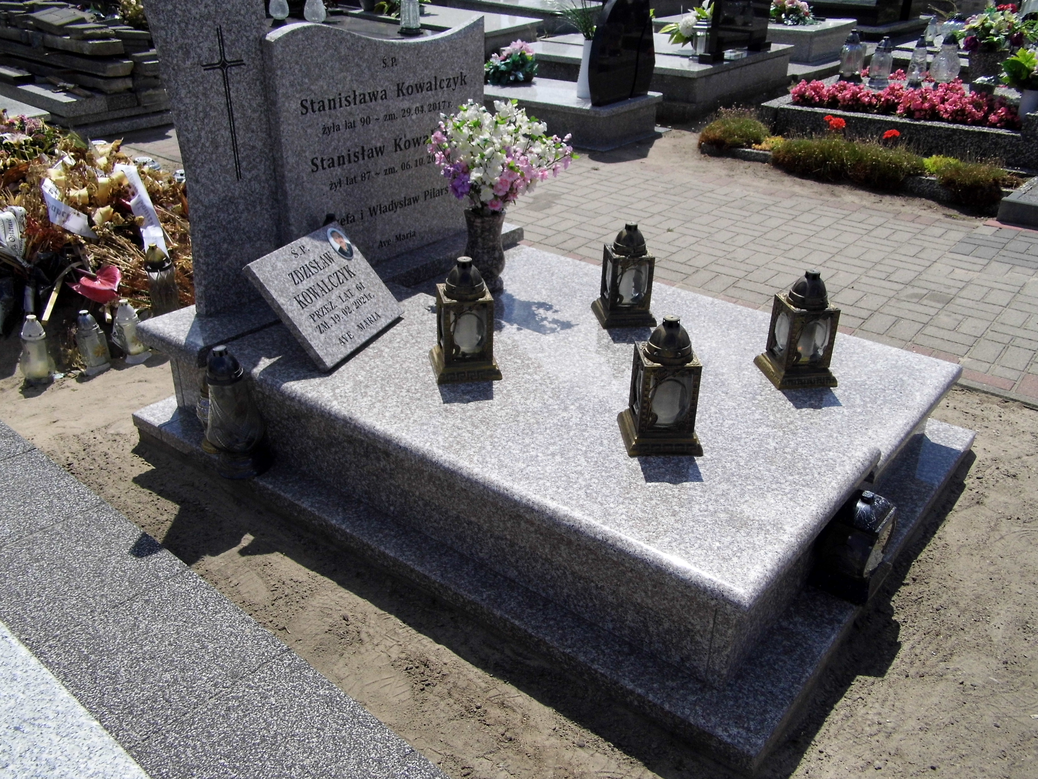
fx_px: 870
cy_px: 390
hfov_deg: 61.7
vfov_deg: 48.2
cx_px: 519
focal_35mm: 29
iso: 100
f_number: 9.2
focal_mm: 5.2
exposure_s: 1/320
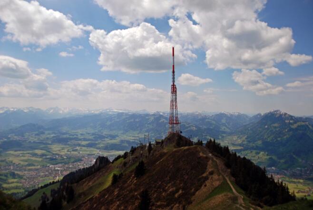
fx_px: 261
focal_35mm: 30
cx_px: 156
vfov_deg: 43.7
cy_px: 105
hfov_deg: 61.9
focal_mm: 20
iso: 125
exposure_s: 1/2000
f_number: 3.5
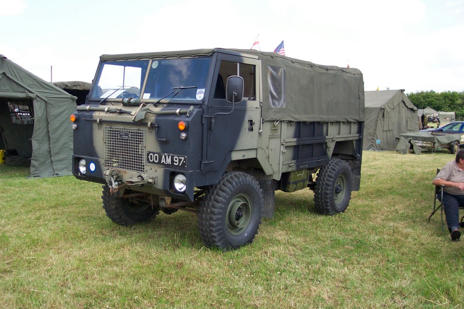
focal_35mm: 38
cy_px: 154
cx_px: 232
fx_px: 490
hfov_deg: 50.7
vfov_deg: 35.1
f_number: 2.8
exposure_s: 1/700
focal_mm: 8
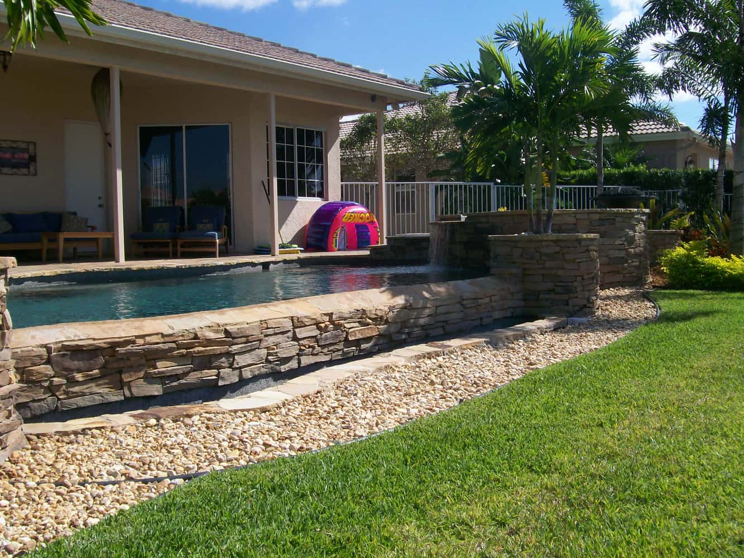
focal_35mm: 36
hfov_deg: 51.4
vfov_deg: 39.7
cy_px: 279
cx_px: 372
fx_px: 774
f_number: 4.8
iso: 80
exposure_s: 1/737
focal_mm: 6
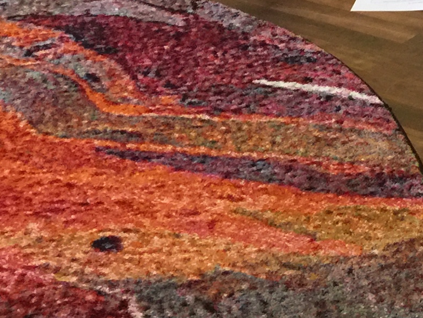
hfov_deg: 14.8
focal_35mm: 121
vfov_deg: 11.3
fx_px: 1479
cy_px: -287
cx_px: 690
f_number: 2.2
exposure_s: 1/10
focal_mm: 4.15
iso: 100
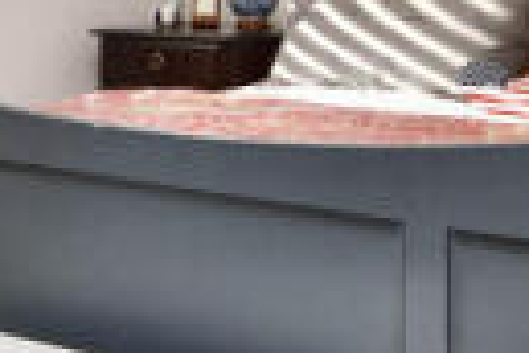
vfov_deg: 17.2
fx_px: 1117
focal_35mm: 76
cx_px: 92
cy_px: -60
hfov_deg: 26.1
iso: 160
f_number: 5.6
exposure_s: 1/125
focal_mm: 10
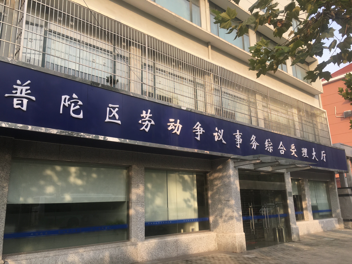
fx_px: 295
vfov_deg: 48.2
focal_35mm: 29
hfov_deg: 61.7
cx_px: 176
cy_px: 132
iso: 25
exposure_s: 1/299
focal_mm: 4.15
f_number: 2.2
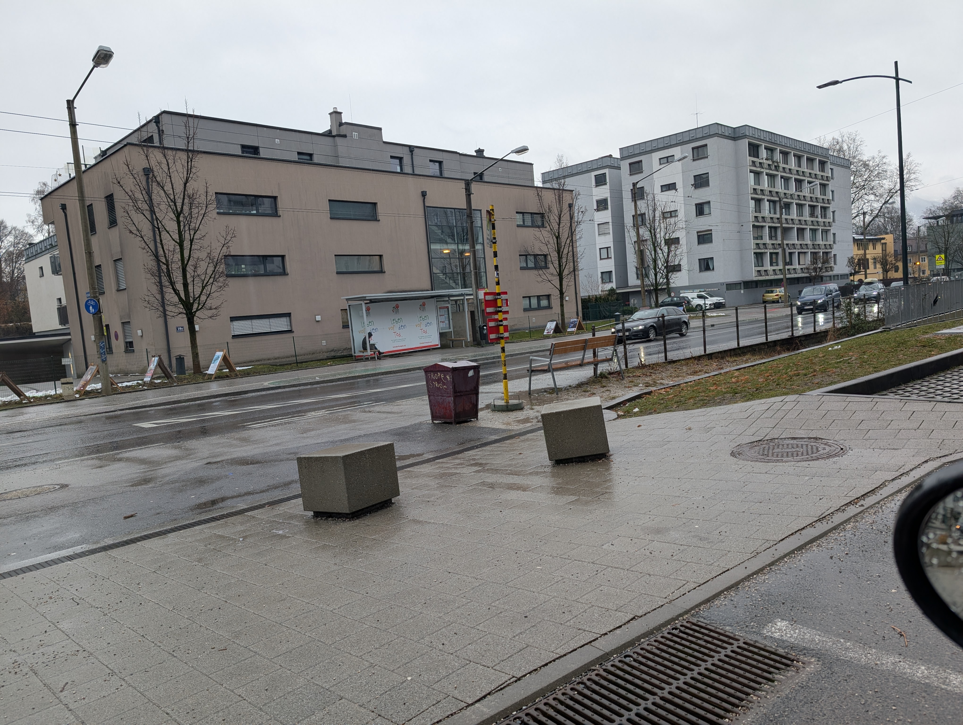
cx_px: 482
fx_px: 669
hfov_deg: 71.5
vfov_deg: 56.9
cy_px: 362
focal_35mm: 24
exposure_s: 1/140
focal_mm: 6.9
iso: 22
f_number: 1.68
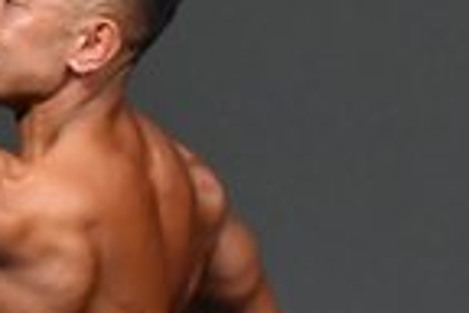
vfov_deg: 0.7
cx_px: 305
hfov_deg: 1.0
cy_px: 577
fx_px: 26223
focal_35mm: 2013
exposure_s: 1/400
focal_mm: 250
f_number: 5.6
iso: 4000
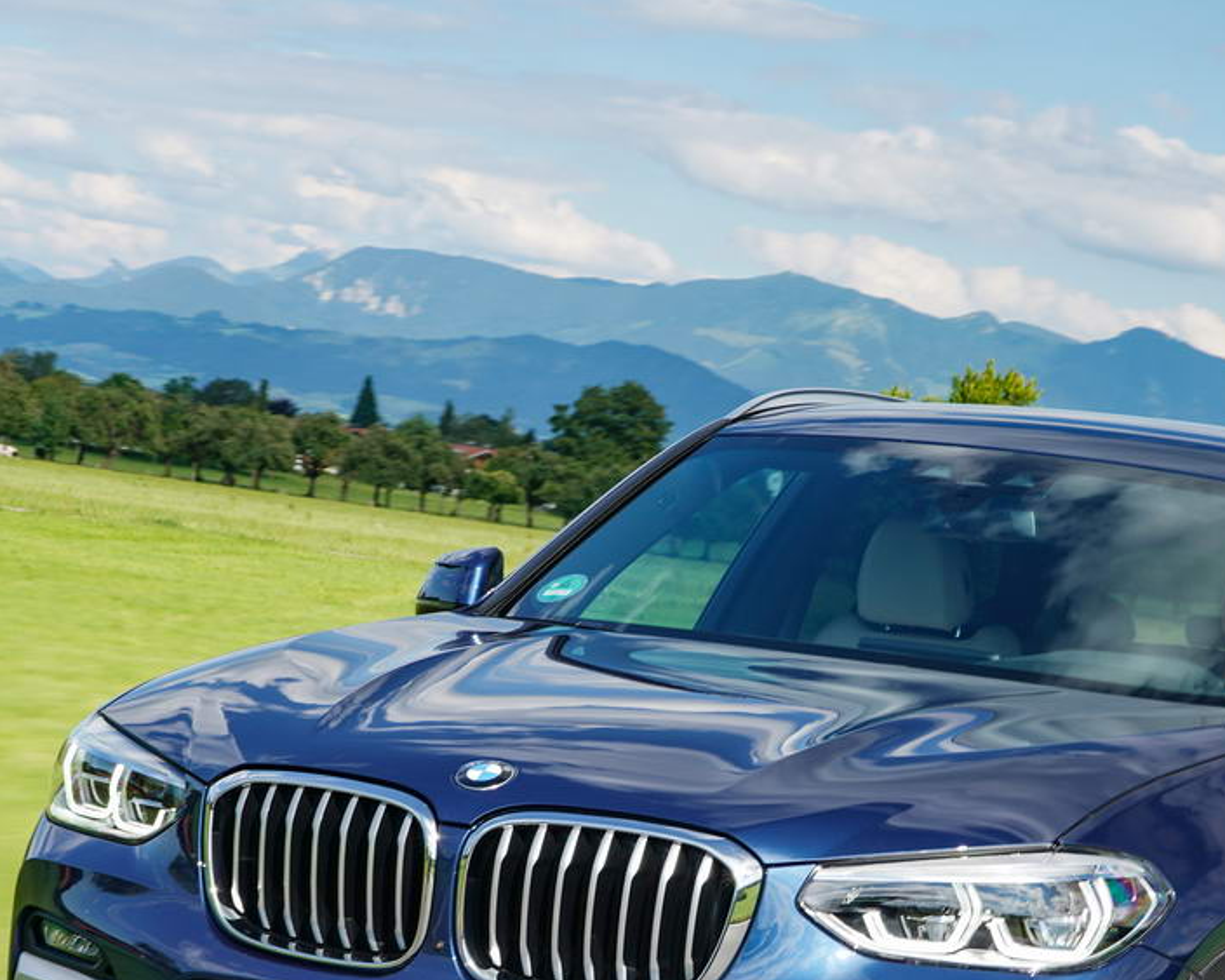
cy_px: 811
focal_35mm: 108
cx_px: 773
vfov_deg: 14.2
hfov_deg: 17.8
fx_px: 3915
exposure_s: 1/30
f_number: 13
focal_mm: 54
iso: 64
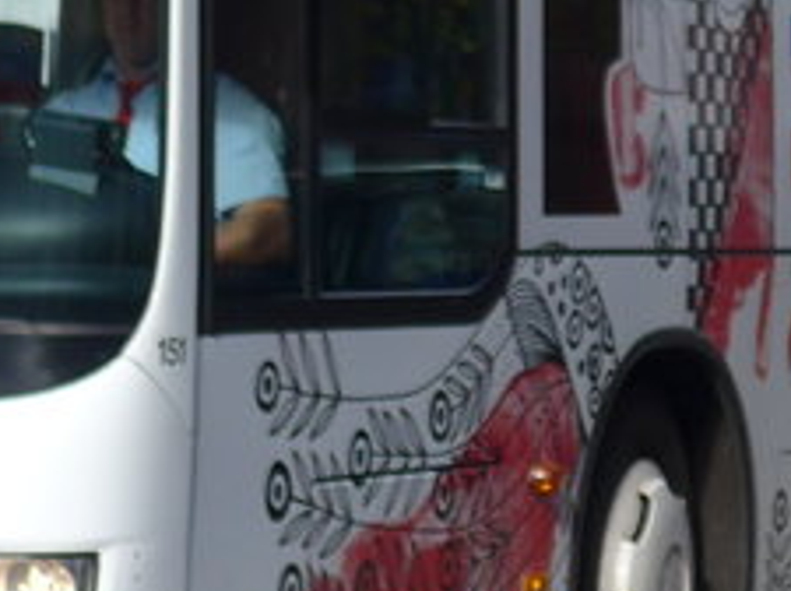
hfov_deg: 9.1
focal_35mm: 219
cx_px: 383
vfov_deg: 6.7
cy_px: -250
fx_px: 4996
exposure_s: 1/800
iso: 80
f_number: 2.8
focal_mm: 8.4
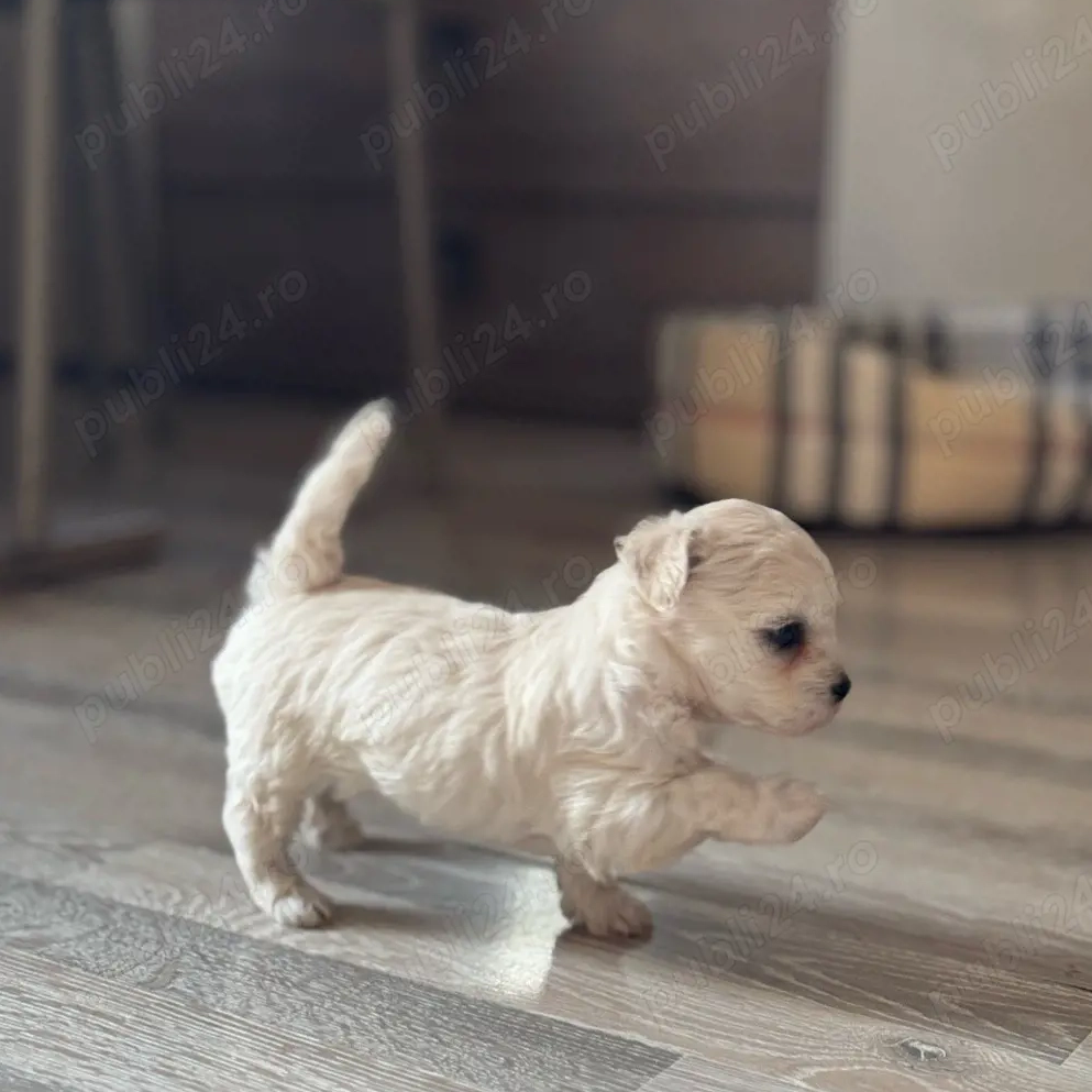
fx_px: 2034
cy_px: 686
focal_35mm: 57
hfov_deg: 30.0
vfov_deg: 29.9
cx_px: 548
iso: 125
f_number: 1.78
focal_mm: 6.76
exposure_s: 1/60
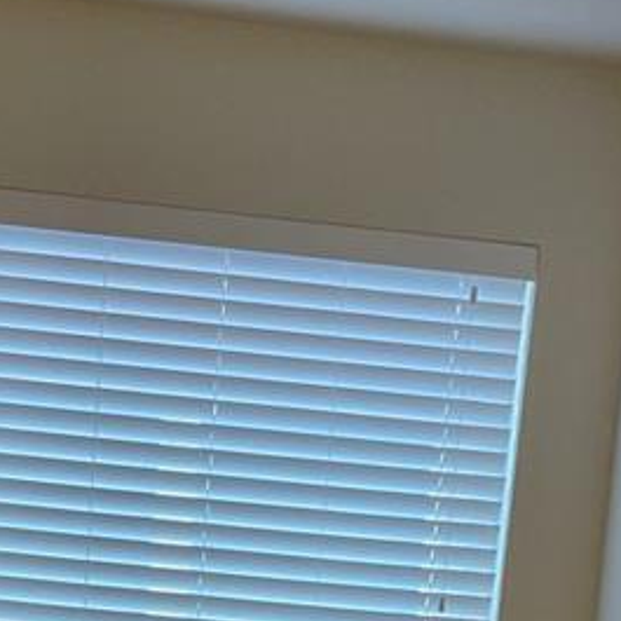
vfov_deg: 15.2
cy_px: 996
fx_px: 2111
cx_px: 258
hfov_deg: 16.7
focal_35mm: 104
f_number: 1.6
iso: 80
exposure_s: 1/120
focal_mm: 4.2
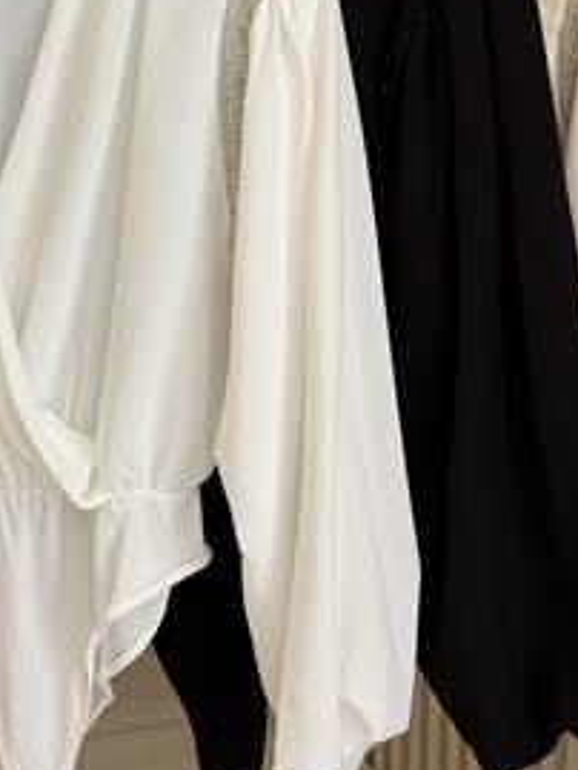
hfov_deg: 15.5
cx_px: 203
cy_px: 176
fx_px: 2113
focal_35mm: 95
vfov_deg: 20.5
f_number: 1.78
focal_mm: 6.76
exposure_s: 1/583
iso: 64
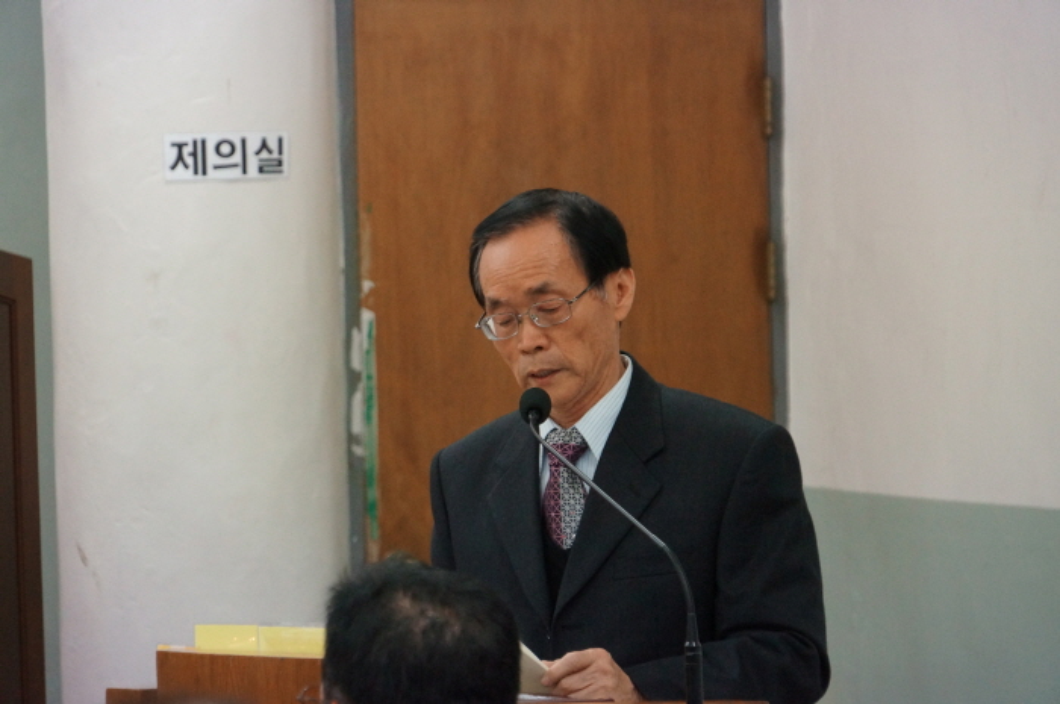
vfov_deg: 6.8
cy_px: 352
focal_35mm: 201
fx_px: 5911
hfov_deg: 10.2
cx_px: 530
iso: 3200
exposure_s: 1/200
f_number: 6.3
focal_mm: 134
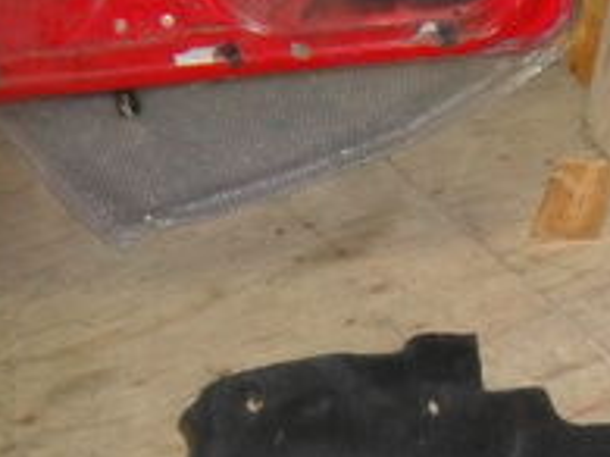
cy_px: 720
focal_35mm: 115
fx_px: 2025
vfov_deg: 12.2
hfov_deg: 15.7
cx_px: 917
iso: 400
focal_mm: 6.3
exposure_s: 1/45
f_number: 3.2
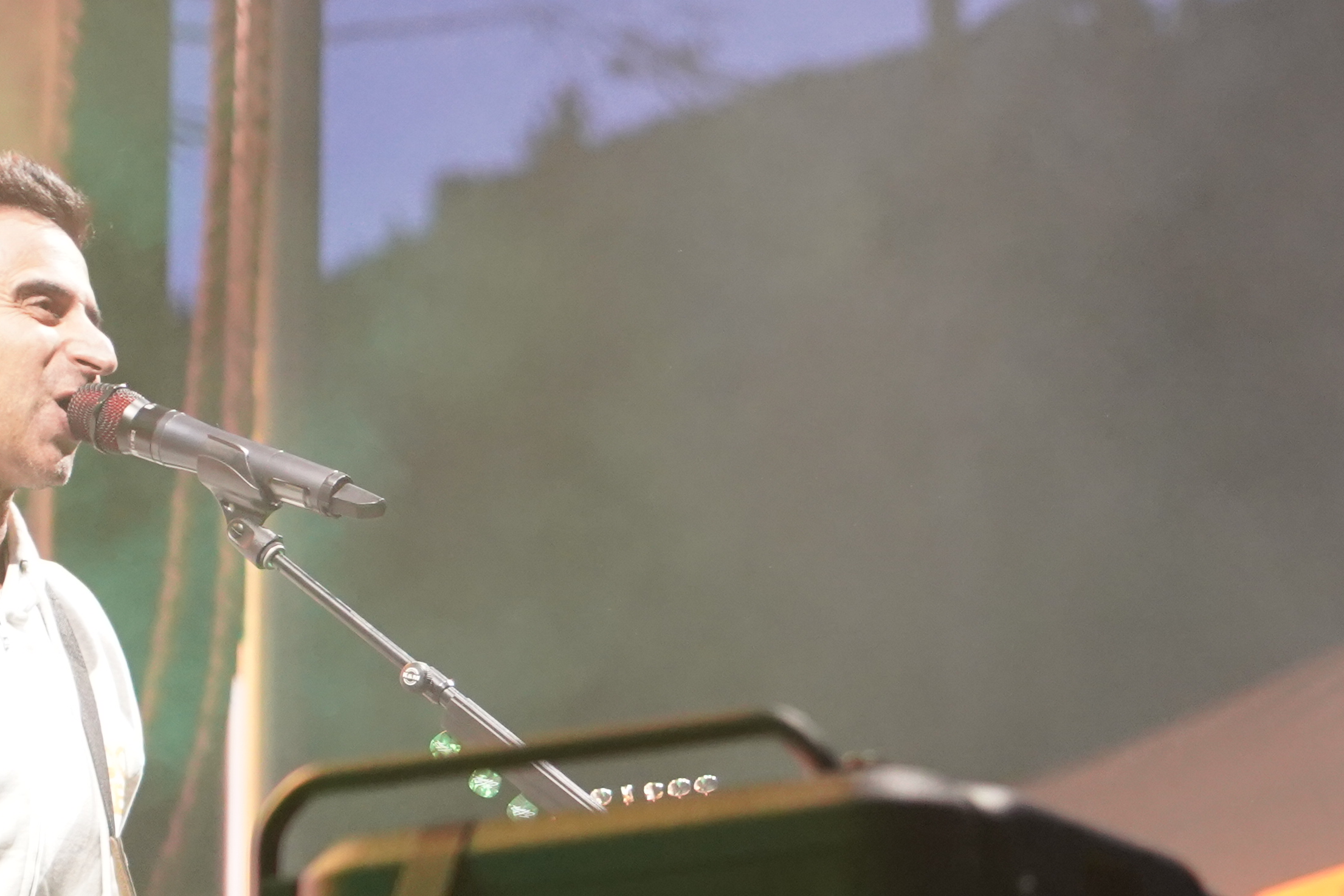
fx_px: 10639
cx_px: 1263
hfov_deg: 7.2
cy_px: 1128
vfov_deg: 4.8
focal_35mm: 285
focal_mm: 105
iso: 3200
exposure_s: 1/160
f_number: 4
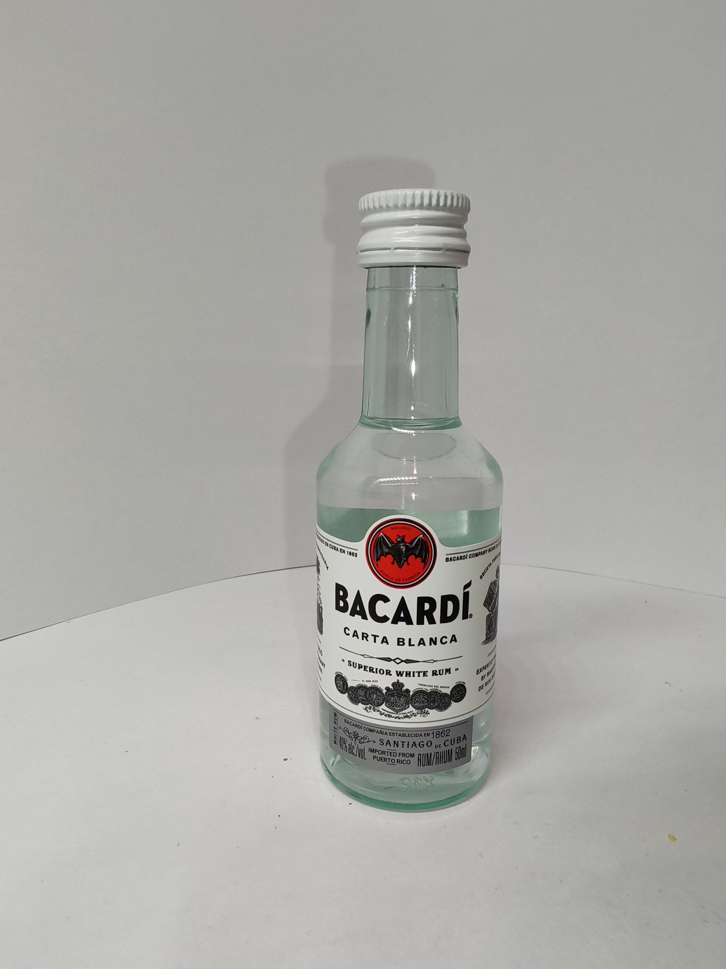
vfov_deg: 65.3
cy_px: 484
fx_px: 755
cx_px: 363
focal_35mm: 27
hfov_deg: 51.4
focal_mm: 1.96
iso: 64
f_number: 2.2
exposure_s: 1/100
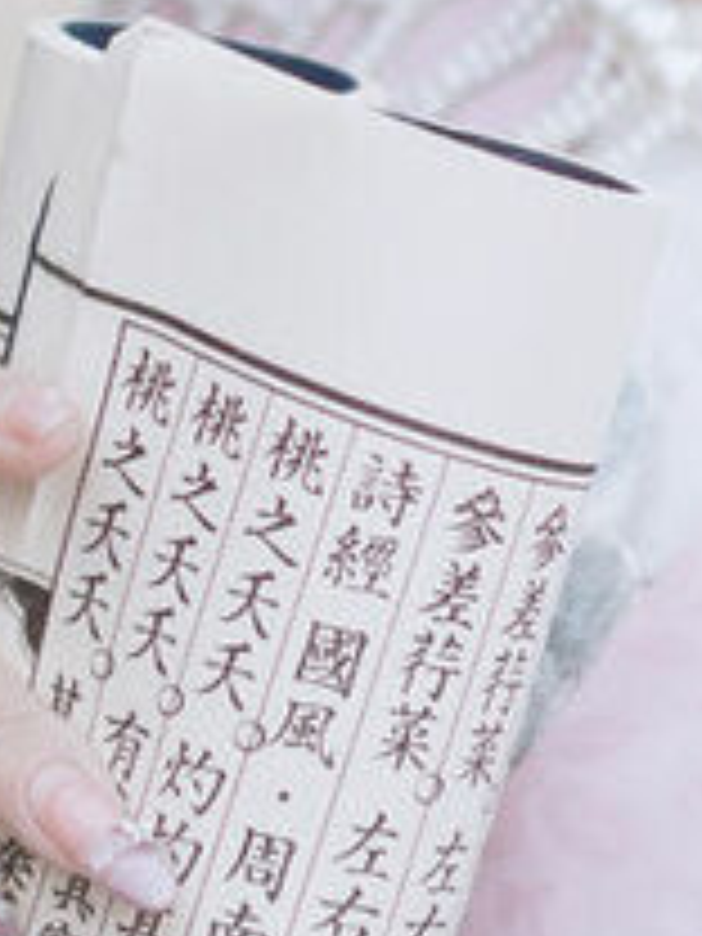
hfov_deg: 2.4
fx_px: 16737
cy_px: -497
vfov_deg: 3.2
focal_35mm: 619
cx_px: 207
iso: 200
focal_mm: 85
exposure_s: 1/2000
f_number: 1.6
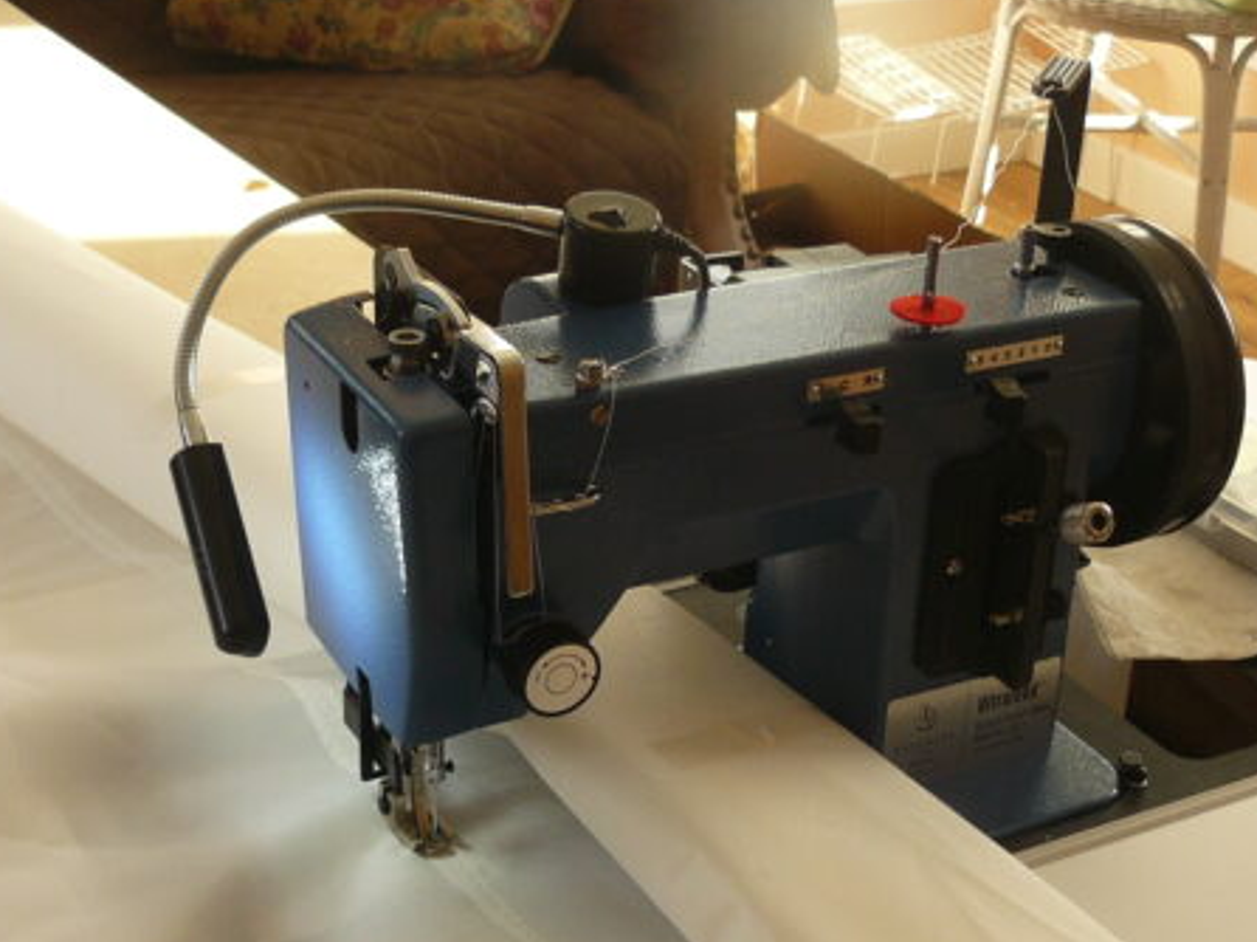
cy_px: 725
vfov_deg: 23.4
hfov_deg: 31.2
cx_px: 685
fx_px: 2250
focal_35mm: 62
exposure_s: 1/100
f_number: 2.8
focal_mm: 6
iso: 100
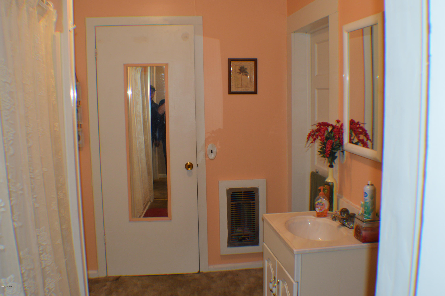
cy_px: 148
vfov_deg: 31.8
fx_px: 519
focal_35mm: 42
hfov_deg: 46.4
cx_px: 222
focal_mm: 28
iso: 560
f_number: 4.5
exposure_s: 1/60
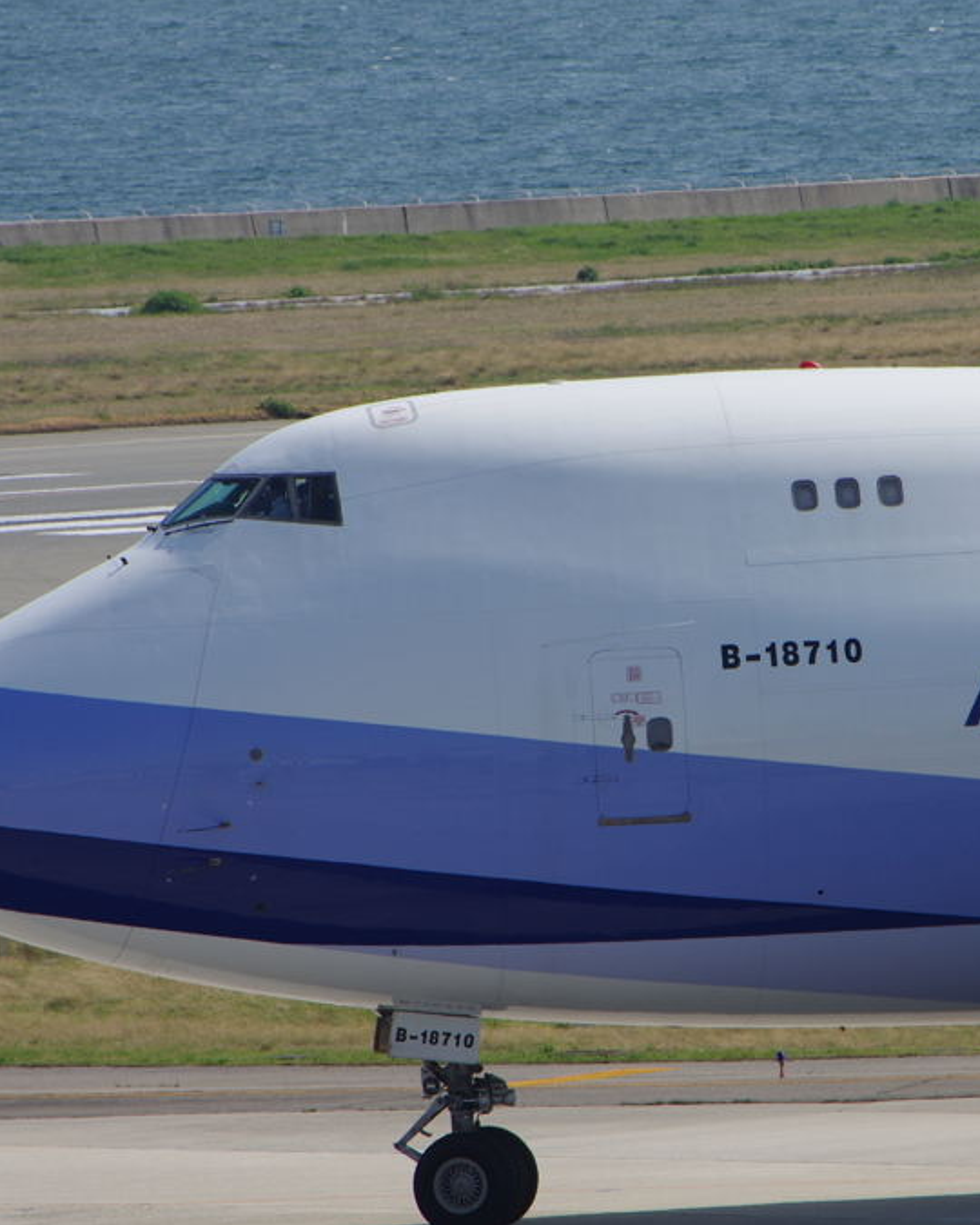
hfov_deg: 2.4
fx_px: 23167
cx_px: 799
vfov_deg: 3.0
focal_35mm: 639
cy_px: 613
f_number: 11
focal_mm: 300
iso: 200
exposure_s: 1/400
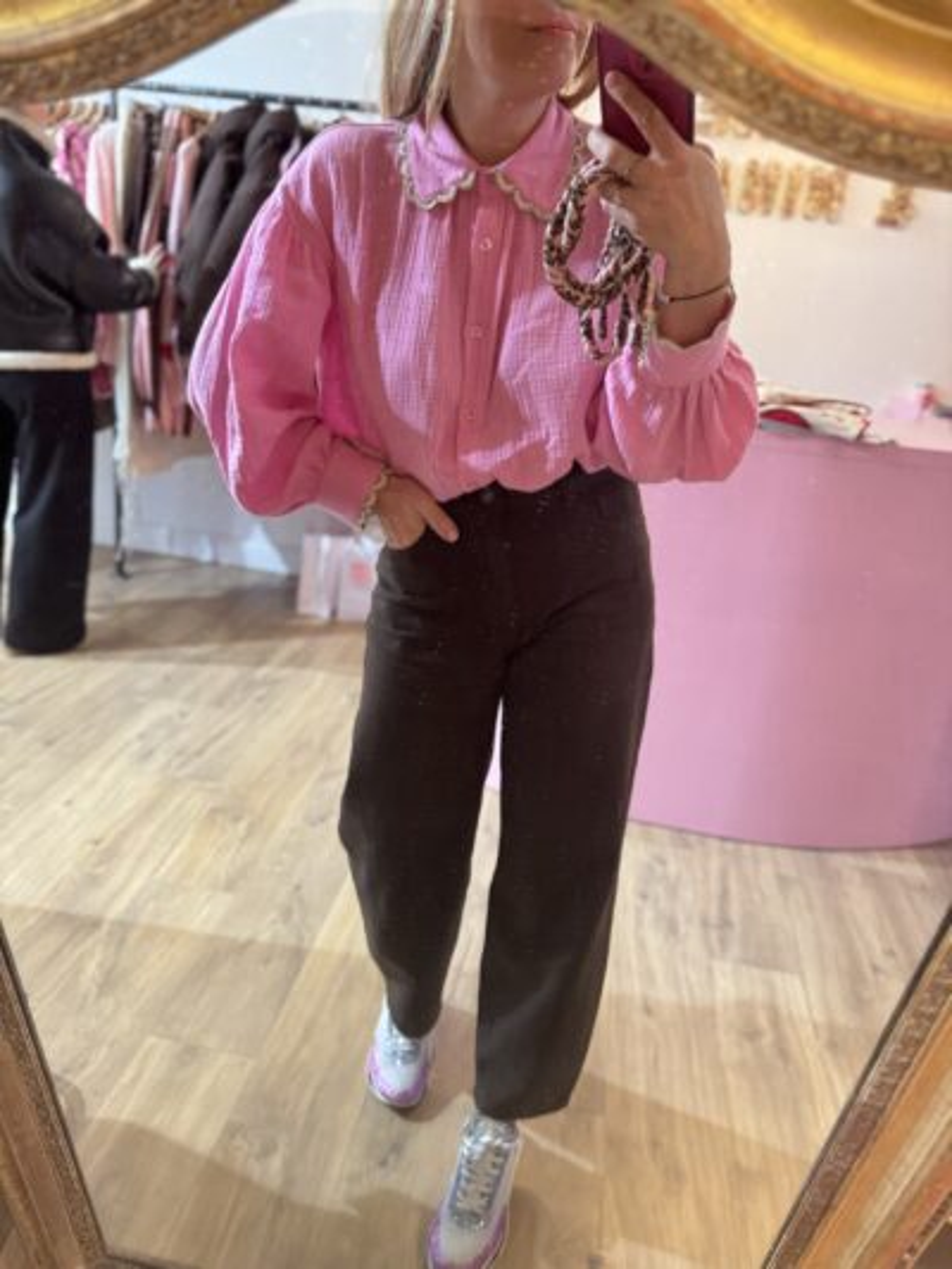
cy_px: 634
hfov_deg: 56.8
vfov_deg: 71.6
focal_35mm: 24
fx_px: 880
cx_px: 476
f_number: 1.78
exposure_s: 1/50
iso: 500
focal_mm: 6.76
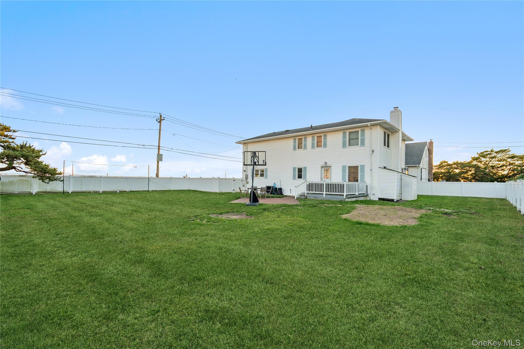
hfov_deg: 96.7
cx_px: 262
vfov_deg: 73.7
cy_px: 174
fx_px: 233
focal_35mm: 16
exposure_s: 1/200
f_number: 5.6
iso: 640
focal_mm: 16
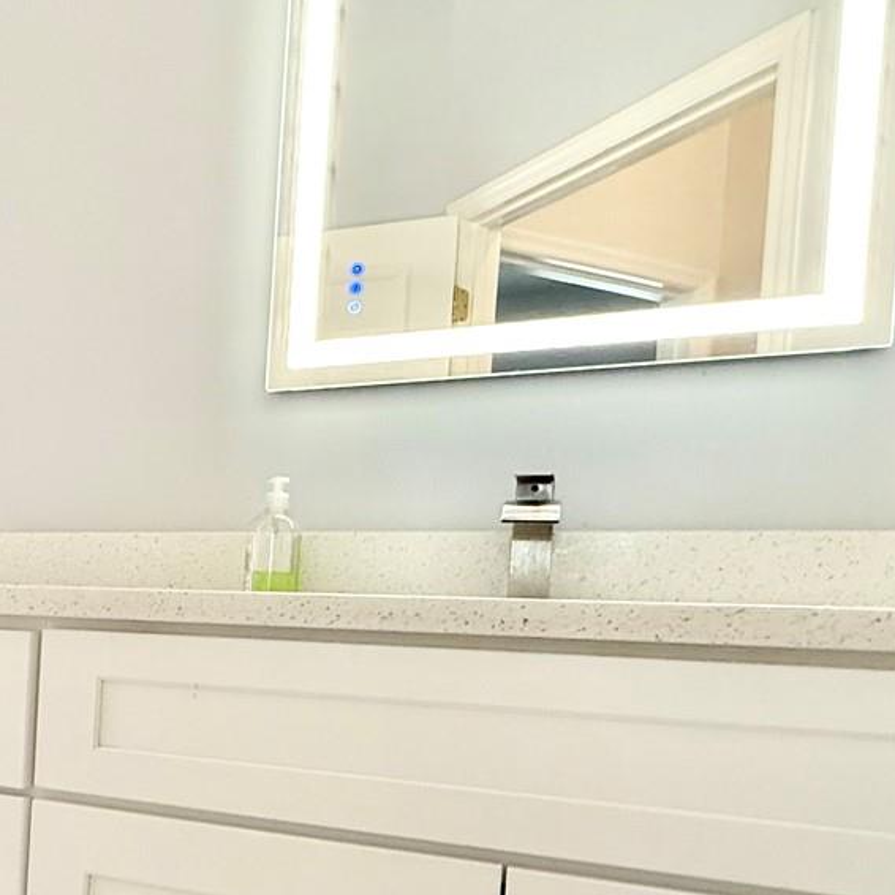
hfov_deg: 41.1
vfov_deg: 45.6
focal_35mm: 35
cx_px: -2
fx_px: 1024
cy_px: 667
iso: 500
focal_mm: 2.22
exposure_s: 1/120
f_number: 2.2
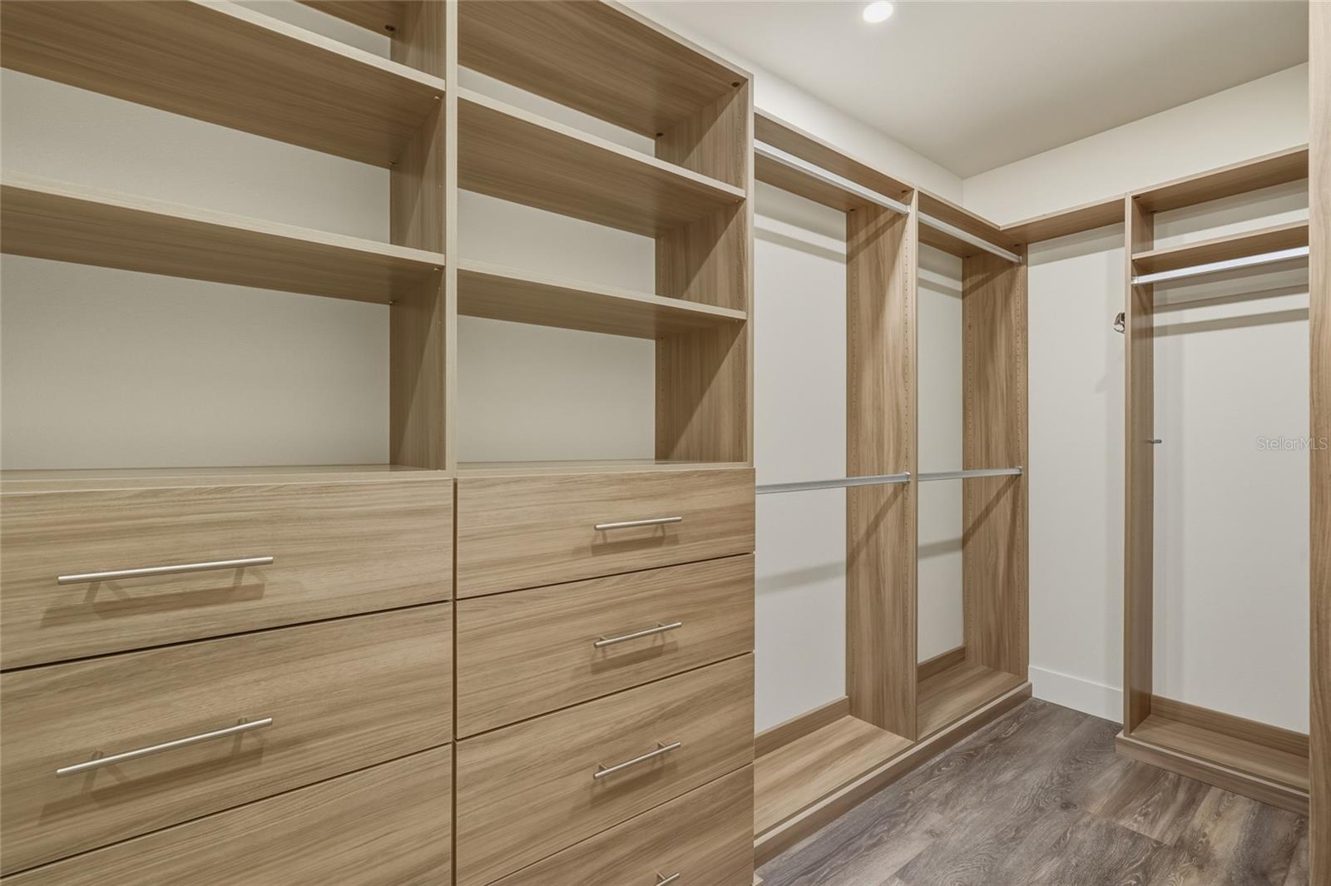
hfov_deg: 96.8
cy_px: 443
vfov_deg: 73.7
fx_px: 591
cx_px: 666
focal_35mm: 16
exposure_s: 1/60
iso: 400
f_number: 9
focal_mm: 16
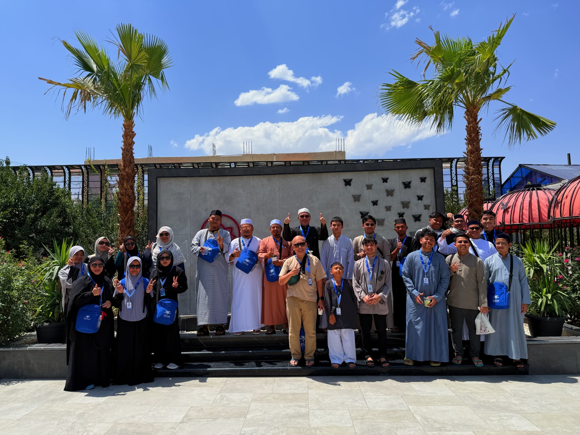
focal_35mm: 24
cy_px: 218
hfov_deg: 71.6
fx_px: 402
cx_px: 290
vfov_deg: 56.8
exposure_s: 1/4673
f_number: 1.78
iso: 80
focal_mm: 6.76
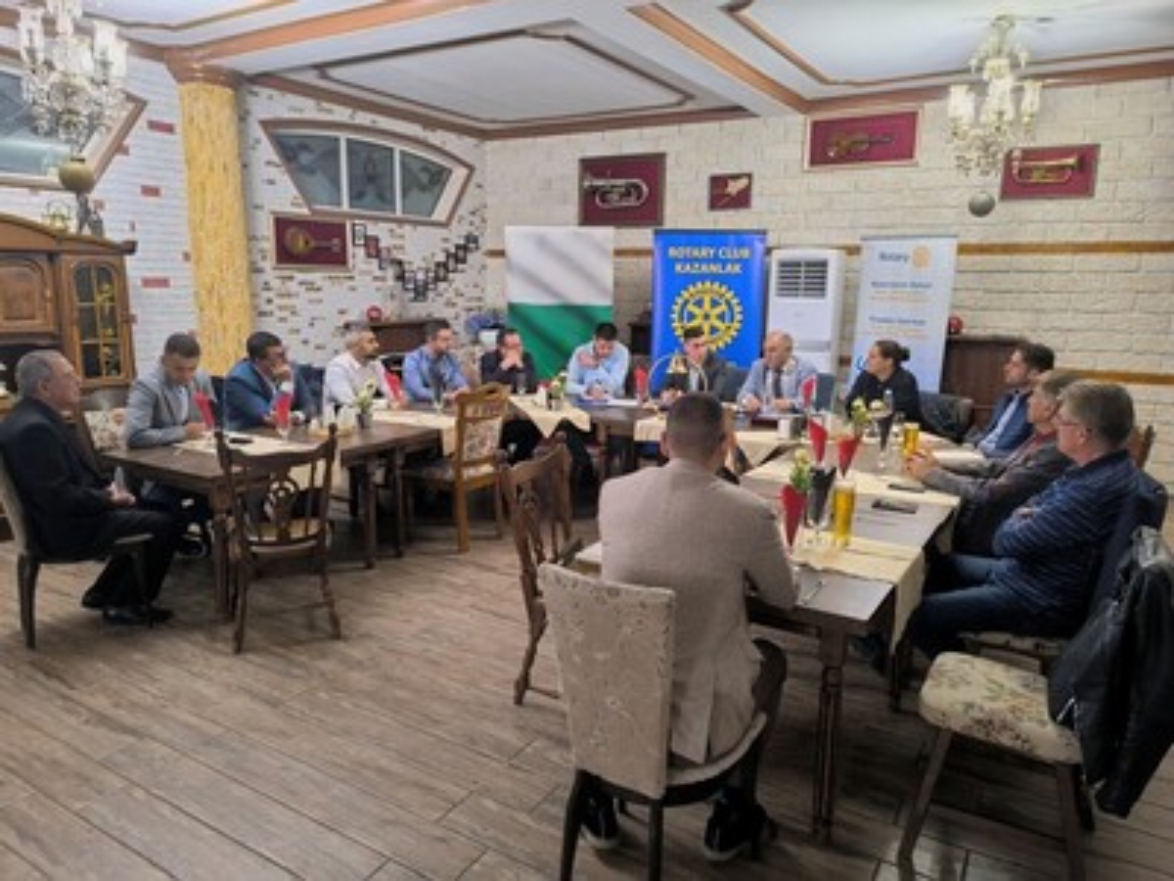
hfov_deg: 73.9
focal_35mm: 23
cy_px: 440
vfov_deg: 58.9
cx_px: 587
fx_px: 780
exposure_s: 1/25
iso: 200
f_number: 1.65
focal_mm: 6.14
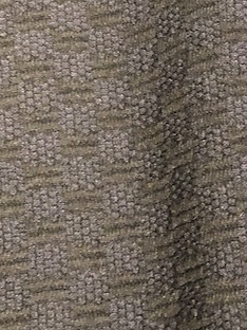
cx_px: 183
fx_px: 1094
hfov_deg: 12.8
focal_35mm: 115
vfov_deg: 17.1
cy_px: 136
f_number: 1.8
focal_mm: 3.99
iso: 100
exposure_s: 1/4
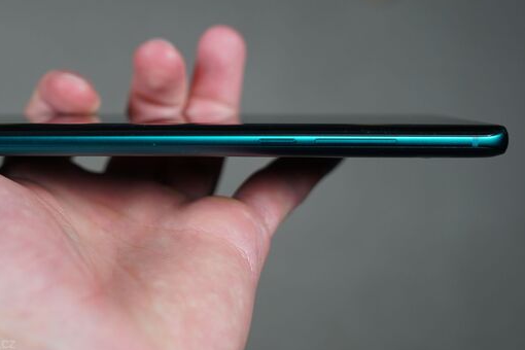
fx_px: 773
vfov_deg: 25.5
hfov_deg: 37.4
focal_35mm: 53
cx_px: 214
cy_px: 153
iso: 640
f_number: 4
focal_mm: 44
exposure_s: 1/160
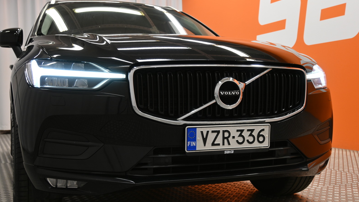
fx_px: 421
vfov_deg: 26.9
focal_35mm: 44
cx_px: 178
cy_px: 120
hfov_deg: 46.1
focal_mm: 27.5
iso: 400
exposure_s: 1/80
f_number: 4.5
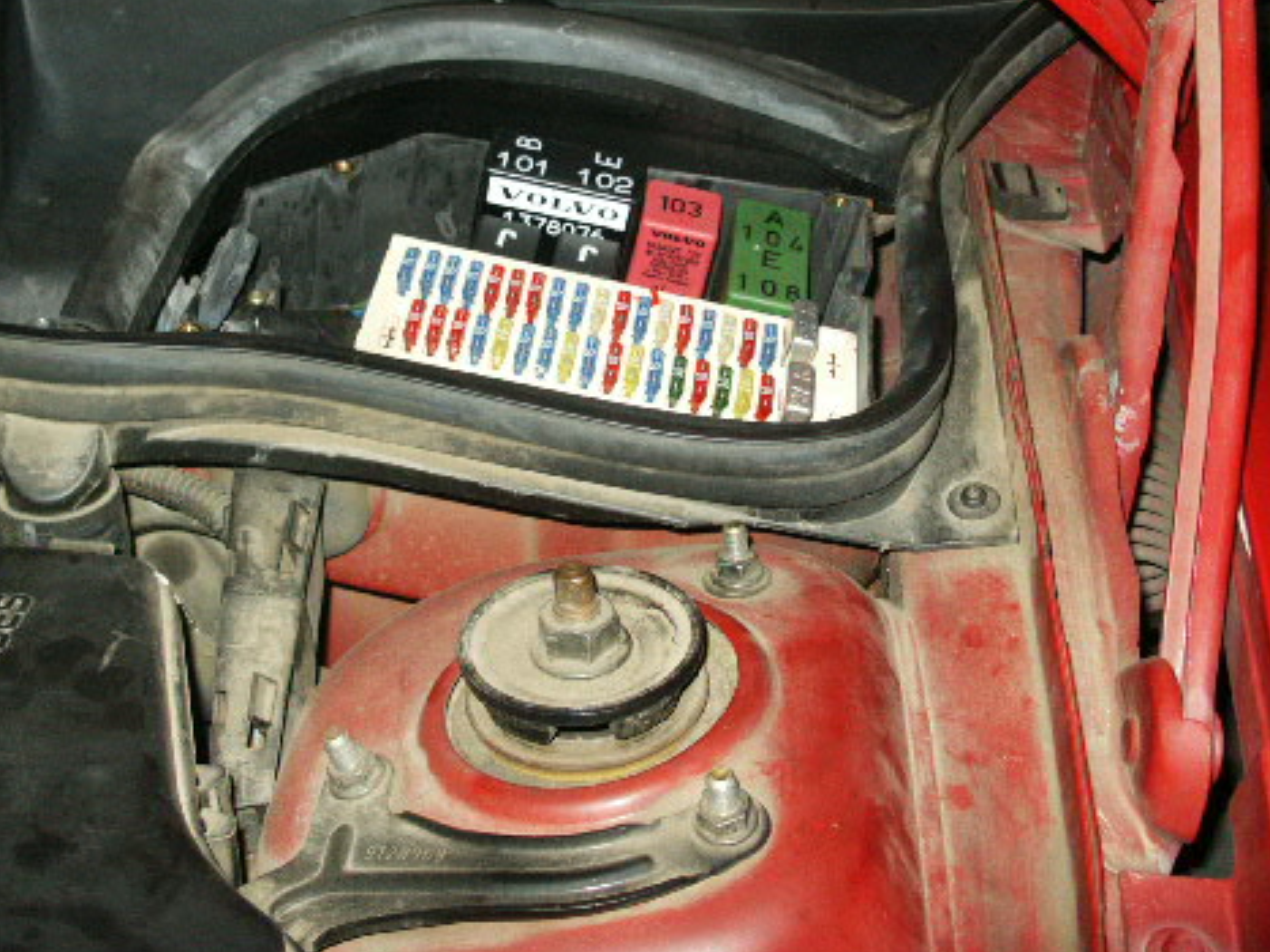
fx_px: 1761
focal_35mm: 48
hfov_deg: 39.6
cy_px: 337
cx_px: 538
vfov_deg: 30.1
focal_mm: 7.2
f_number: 3
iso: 200
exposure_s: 1/45
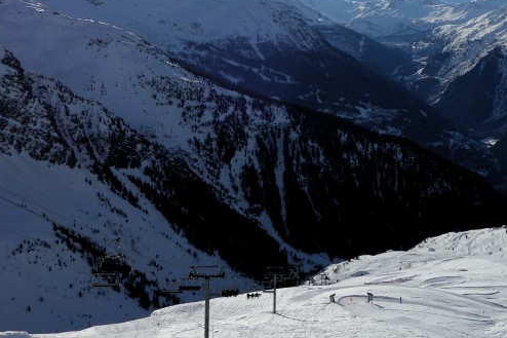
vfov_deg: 20.0
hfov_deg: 29.6
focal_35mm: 68
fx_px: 957
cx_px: 312
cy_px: 133
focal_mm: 10.4
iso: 125
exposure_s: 1/800
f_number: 7.1
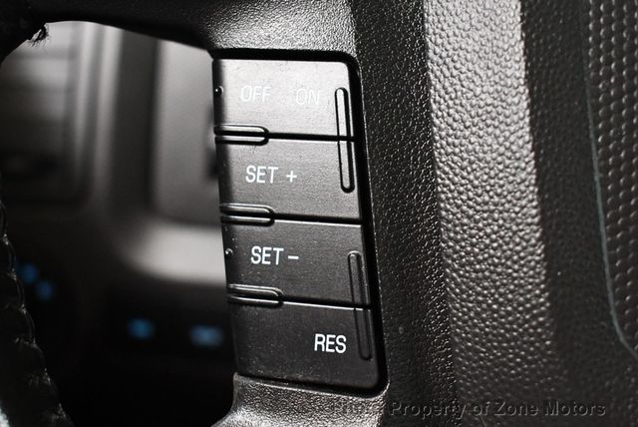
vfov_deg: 26.0
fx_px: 922
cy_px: 214
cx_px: 319
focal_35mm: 52
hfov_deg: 38.2
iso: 3600
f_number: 4
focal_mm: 26
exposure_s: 1/60
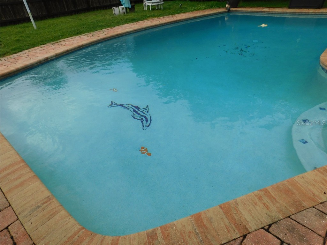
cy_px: 122
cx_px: 164
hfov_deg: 73.9
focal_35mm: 23
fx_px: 217
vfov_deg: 58.9
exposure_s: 1/400
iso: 125
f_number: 6
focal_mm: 4
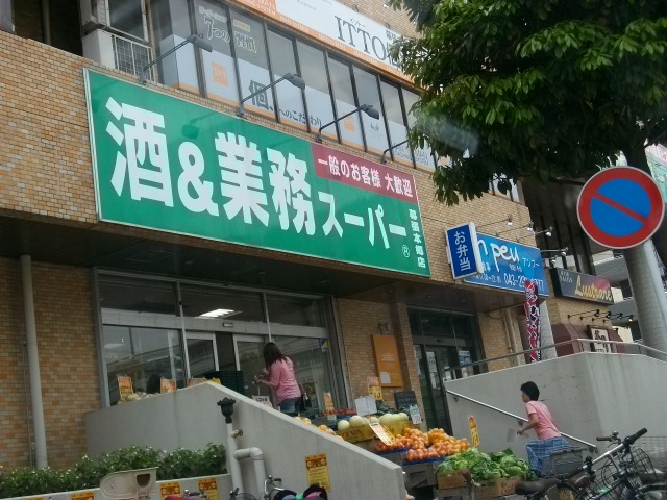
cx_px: 334
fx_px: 963
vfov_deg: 29.1
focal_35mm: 50
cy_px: 250
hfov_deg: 38.2
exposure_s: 1/256
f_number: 3.6
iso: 80
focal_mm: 8.8
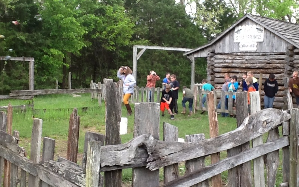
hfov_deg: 42.7
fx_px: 383
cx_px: 150
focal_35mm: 47
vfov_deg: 27.4
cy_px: 96
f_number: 2.4
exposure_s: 1/291
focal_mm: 2.03
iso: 40
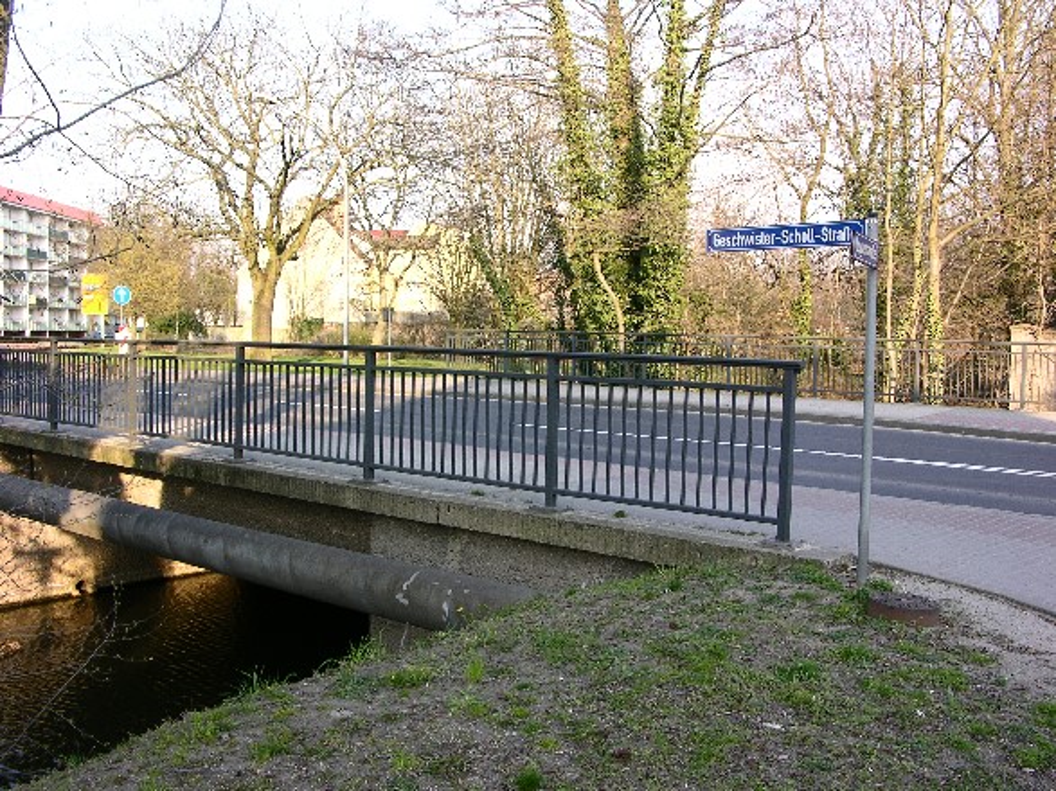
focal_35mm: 35
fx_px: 1067
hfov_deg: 52.6
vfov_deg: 40.7
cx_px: 528
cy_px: 396
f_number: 5
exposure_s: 1/46.1
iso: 50
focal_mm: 8.9
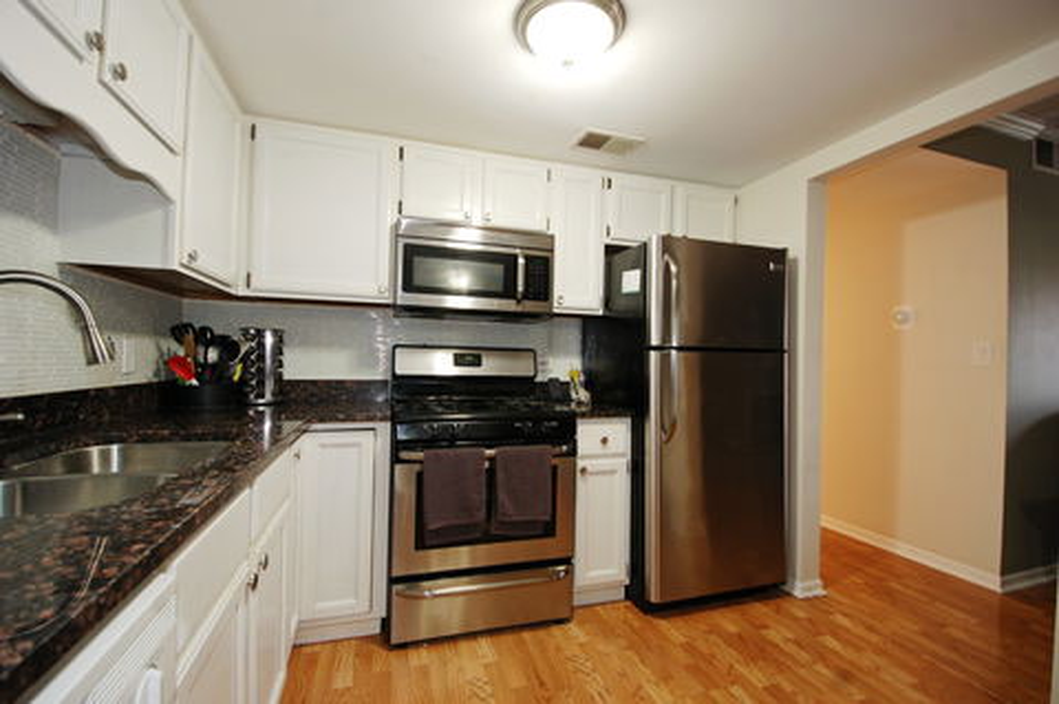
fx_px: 441
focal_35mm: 15
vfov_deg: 77.2
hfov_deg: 100.4
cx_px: 530
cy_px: 352
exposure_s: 1/15
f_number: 4
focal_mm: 10
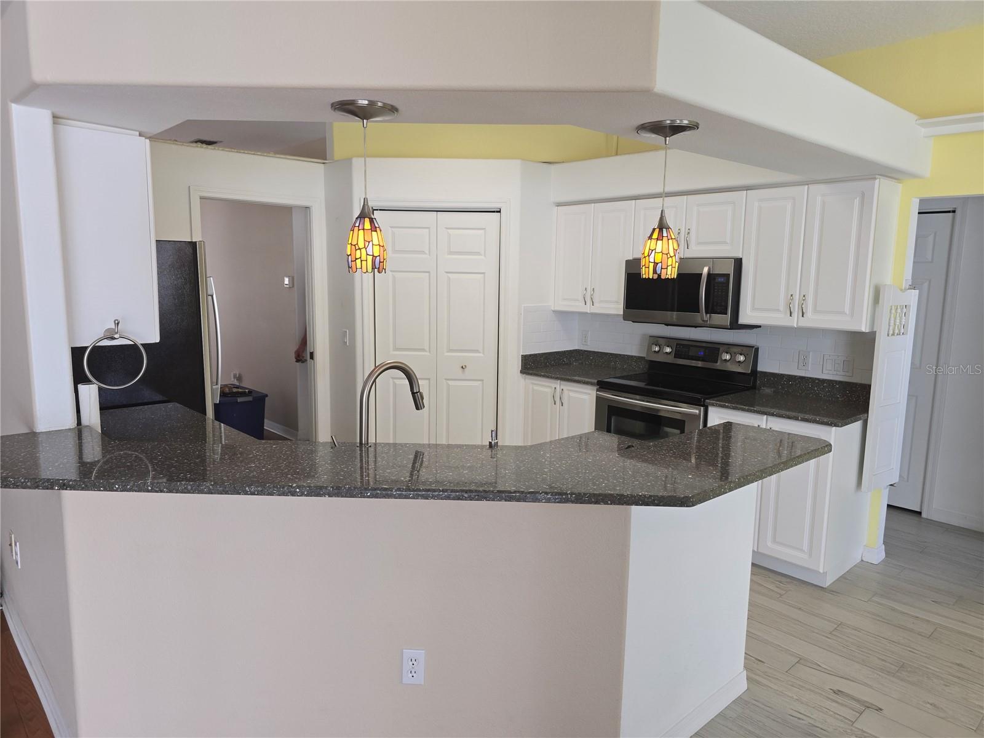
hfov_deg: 73.9
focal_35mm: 23
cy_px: 369
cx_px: 492
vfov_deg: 58.9
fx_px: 654
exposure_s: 1/60
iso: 40
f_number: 1.7
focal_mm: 6.3
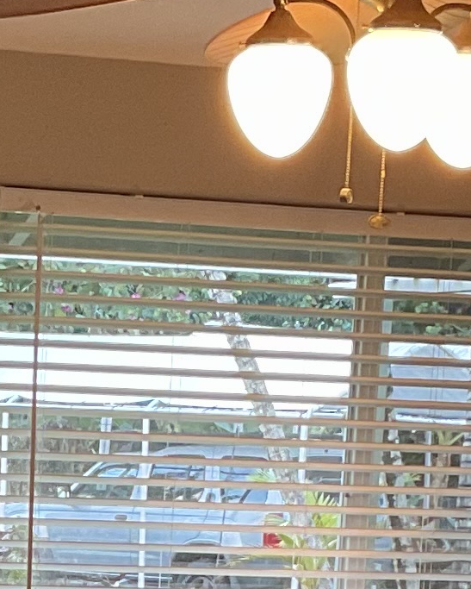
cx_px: -104
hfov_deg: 9.1
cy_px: 726
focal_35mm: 167
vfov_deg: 11.3
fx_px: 2908
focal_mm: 3
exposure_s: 1/60
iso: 64
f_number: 1.8
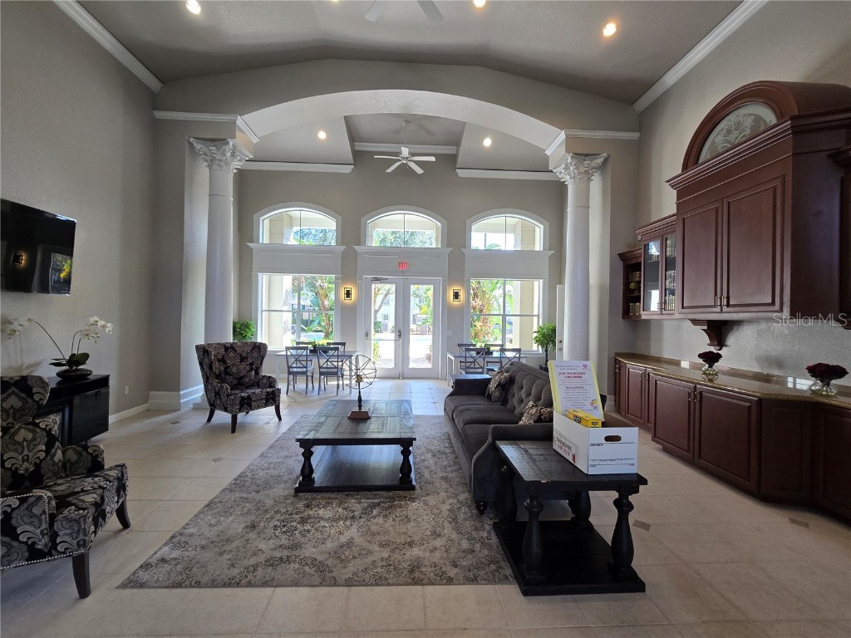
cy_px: 319
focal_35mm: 13
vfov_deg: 89.9
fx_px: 320
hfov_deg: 106.2
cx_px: 426
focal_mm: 2.2
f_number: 2.2
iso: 80
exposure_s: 1/60
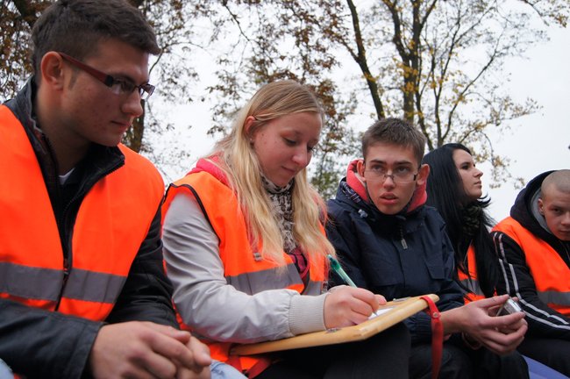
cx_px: 285
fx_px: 569
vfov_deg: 36.8
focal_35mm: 36
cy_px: 190
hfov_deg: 53.2
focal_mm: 24
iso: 1250
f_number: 4
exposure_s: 1/2000
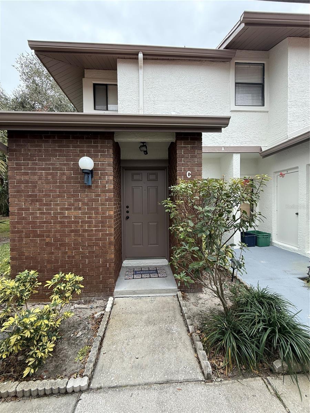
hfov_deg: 85.7
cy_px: 206
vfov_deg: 102.1
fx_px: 167
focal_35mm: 14
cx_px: 155
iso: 64
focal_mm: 2.22
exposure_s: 1/149
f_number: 2.2
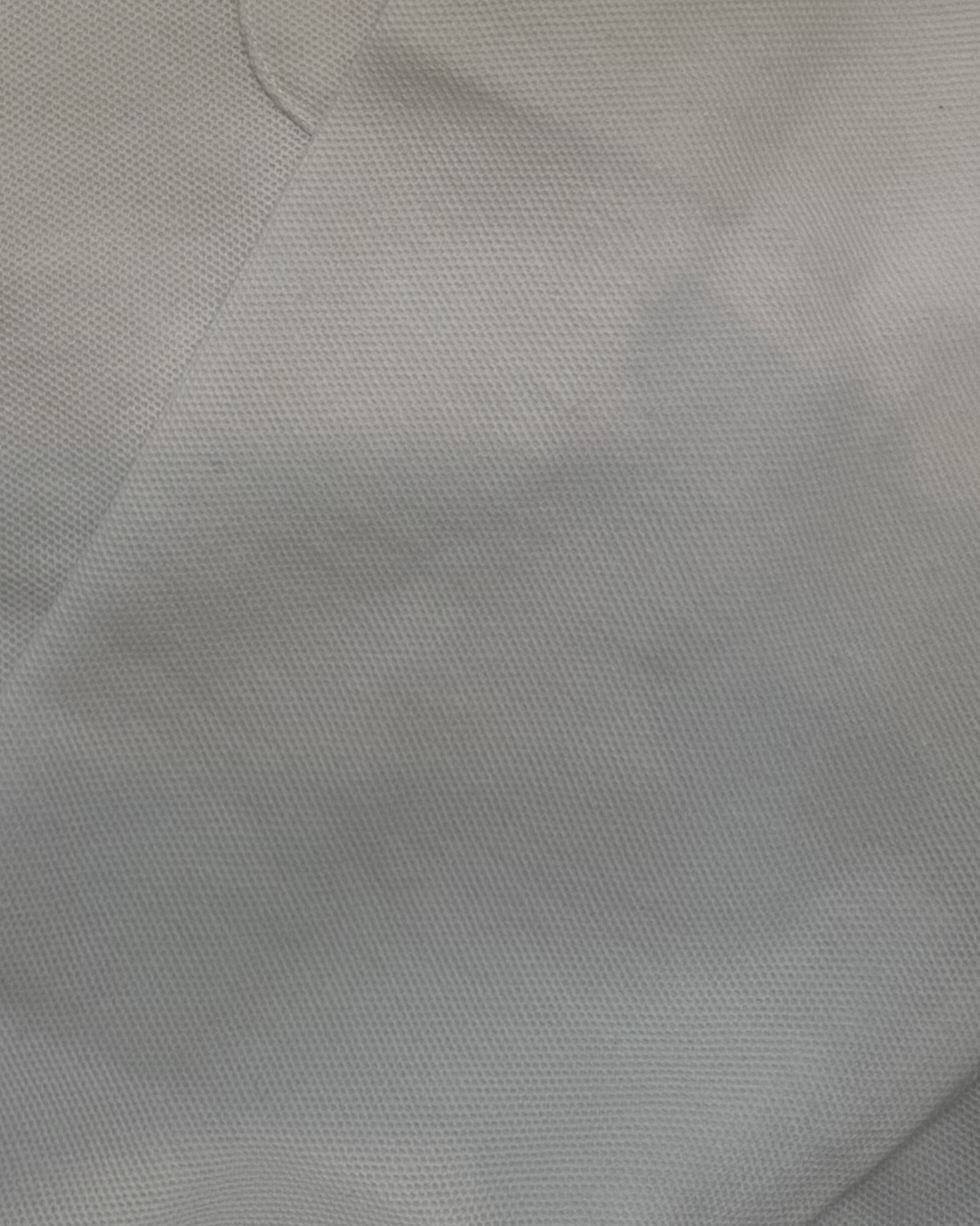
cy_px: -260
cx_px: -157
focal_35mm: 77
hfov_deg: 18.9
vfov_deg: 22.7
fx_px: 2792
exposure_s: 1/120
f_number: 1.78
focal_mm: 6.76
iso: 125
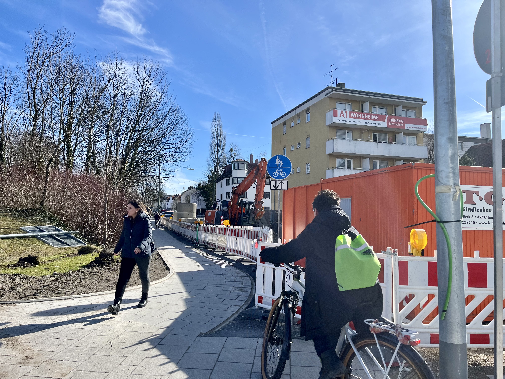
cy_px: 190
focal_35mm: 26
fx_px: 379
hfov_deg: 67.3
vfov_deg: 53.1
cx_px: 252
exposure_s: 1/2825
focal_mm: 5.1
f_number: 1.6
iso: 50
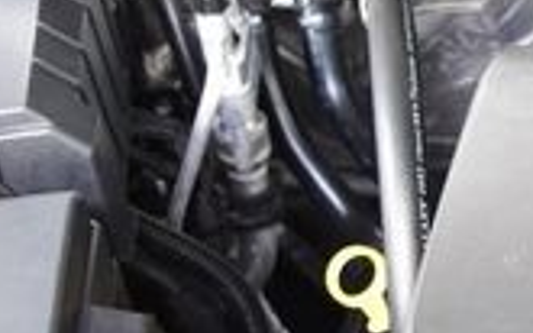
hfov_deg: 13.2
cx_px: 969
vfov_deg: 9.2
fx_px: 2062
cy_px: 99
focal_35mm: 142
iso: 1600
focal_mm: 24
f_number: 2.8
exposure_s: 1/13
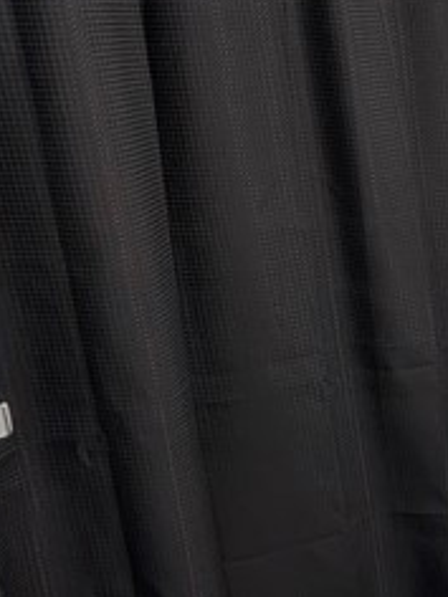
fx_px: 897
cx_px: 700
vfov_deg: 36.8
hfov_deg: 22.3
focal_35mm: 52
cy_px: 285
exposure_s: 1/146
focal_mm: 2.02
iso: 47
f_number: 1.7
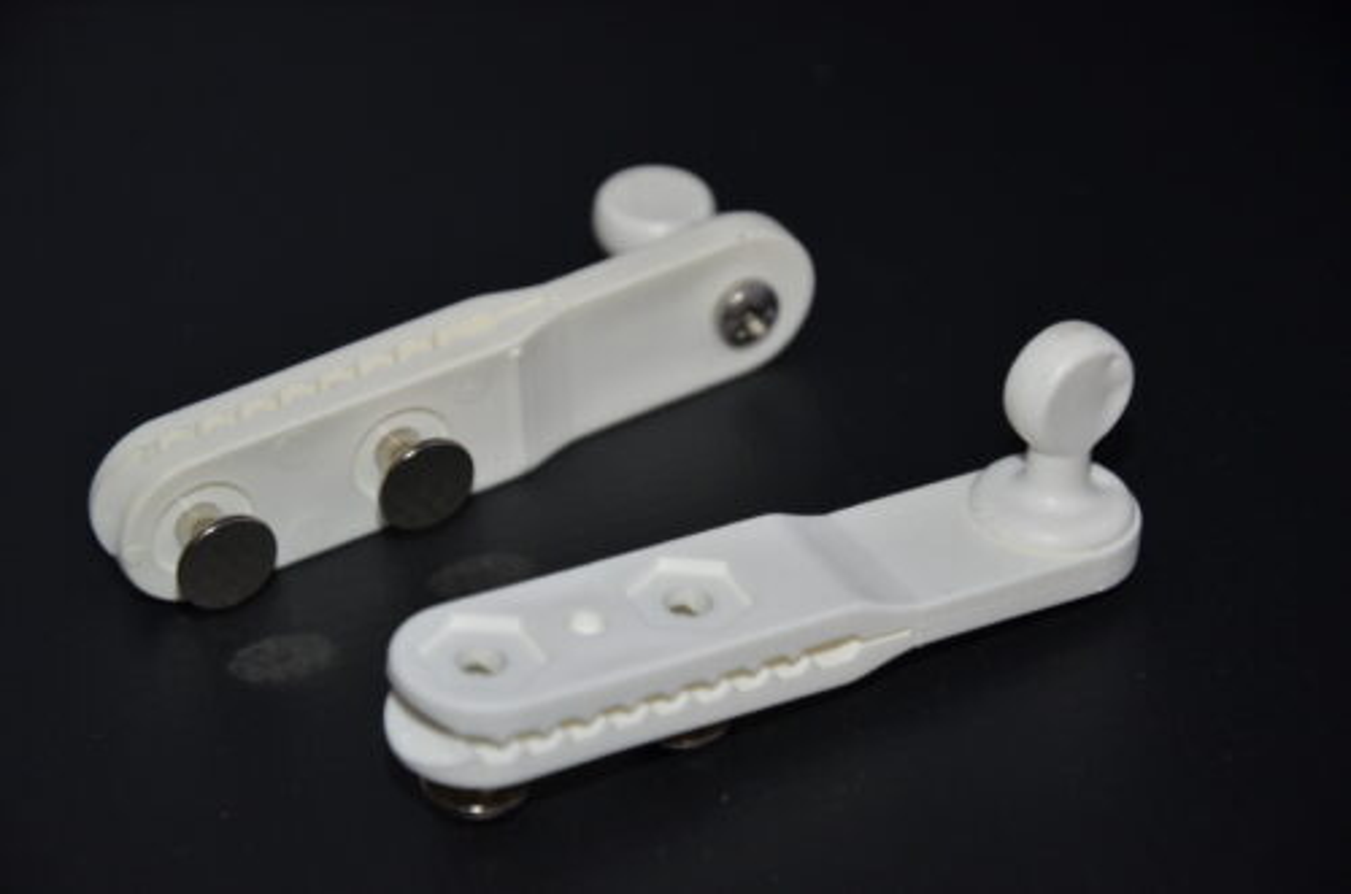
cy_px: 447
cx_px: 676
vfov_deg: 8.7
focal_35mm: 158
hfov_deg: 13.1
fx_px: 5897
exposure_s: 1/60
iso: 800
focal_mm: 105
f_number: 5.6
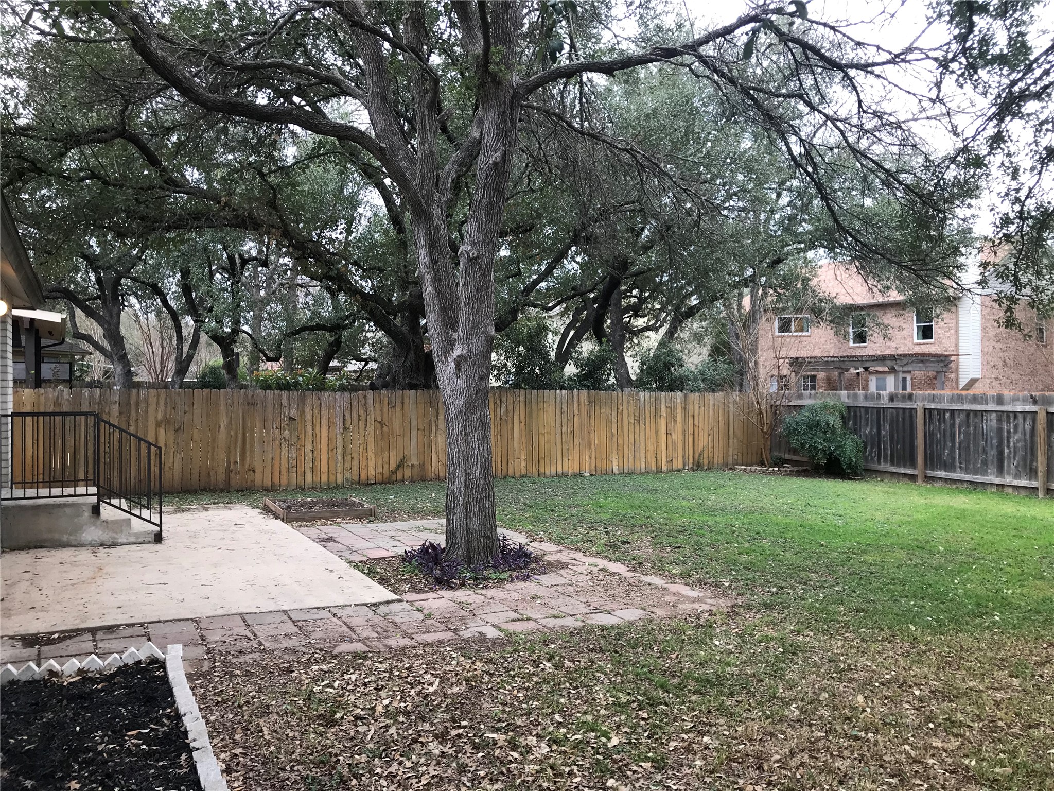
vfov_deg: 49.7
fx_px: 853
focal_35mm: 28
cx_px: 527
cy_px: 396
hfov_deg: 63.4
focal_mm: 3.99
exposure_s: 1/120
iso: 25
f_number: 1.8
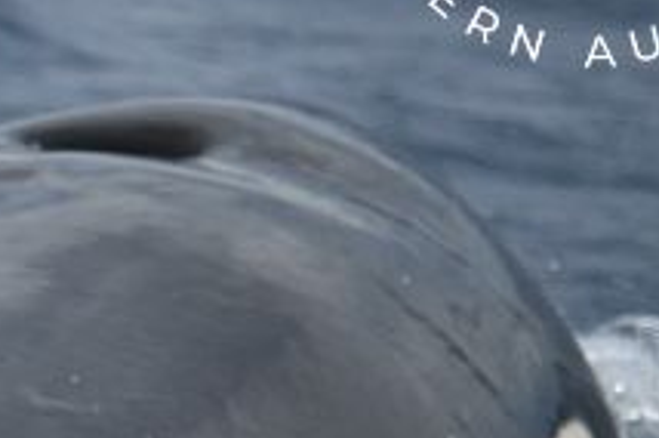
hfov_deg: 1.4
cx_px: -394
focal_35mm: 1461
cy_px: 399
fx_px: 26704
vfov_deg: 0.9
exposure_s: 1/8000
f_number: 6
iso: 900
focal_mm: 390
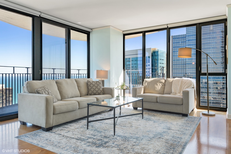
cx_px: 116
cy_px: 77
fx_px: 167
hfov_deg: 69.4
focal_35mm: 26
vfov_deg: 49.5
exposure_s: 1/50
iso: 200
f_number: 8
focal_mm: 22
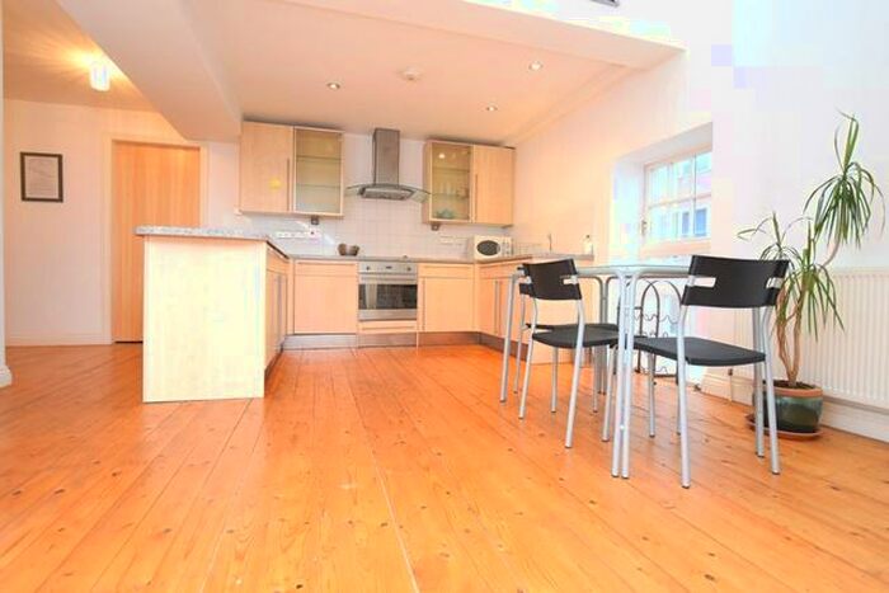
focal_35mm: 17
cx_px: 444
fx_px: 426
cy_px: 296
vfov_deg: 69.7
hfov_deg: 92.4
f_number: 4.5
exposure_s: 1/80
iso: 800
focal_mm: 11.5
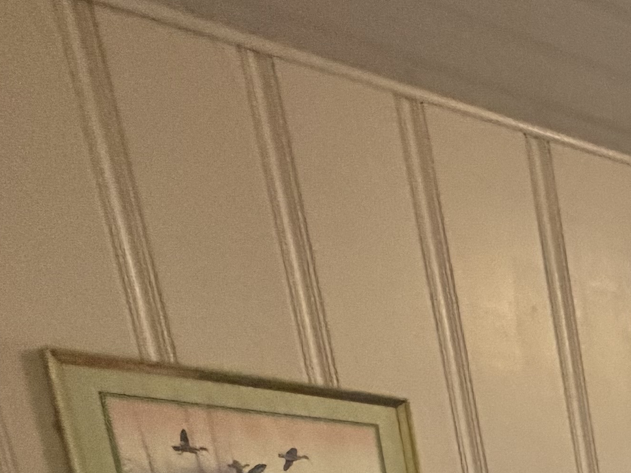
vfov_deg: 18.3
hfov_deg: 19.4
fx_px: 1094
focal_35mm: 60
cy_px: 890
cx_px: 1247
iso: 320
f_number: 2.2
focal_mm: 2.22
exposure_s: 1/60
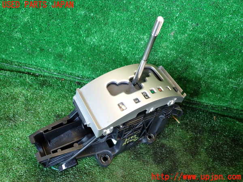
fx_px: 211
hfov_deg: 60.0
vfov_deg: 46.8
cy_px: 91
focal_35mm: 30
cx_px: 122
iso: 200
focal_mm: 5.4
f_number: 2.3
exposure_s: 1/60
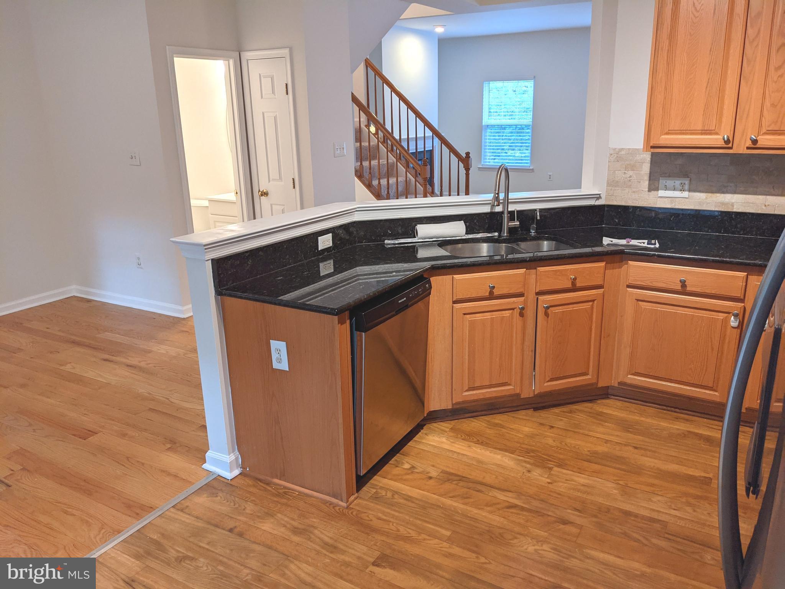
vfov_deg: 51.4
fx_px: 612
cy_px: 294
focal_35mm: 27
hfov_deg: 65.3
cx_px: 392
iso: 188
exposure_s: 1/120
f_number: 1.73
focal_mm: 4.38
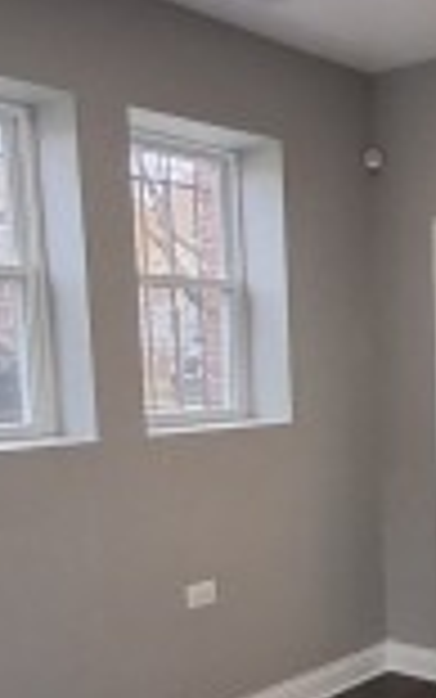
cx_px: 499
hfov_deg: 24.3
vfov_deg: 40.8
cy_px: 428
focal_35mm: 49
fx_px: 931
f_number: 2.2
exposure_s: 1/40
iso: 200
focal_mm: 1.64
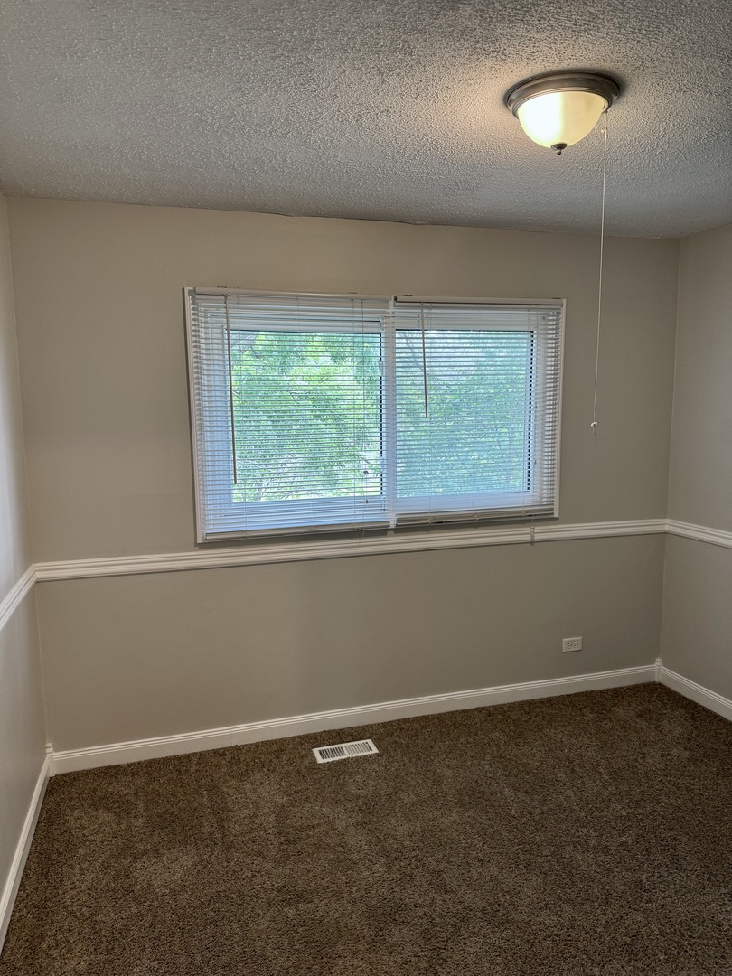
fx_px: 677
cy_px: 488
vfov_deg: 71.6
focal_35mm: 24
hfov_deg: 56.8
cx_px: 366
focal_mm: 6.76
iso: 125
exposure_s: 1/60
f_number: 1.78
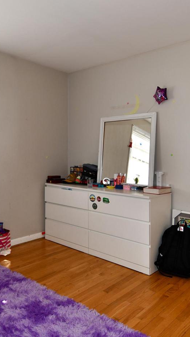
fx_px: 260
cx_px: 70
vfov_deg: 66.1
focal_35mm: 29
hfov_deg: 39.9
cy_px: 167
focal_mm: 12
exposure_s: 1/80
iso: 200
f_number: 4.5
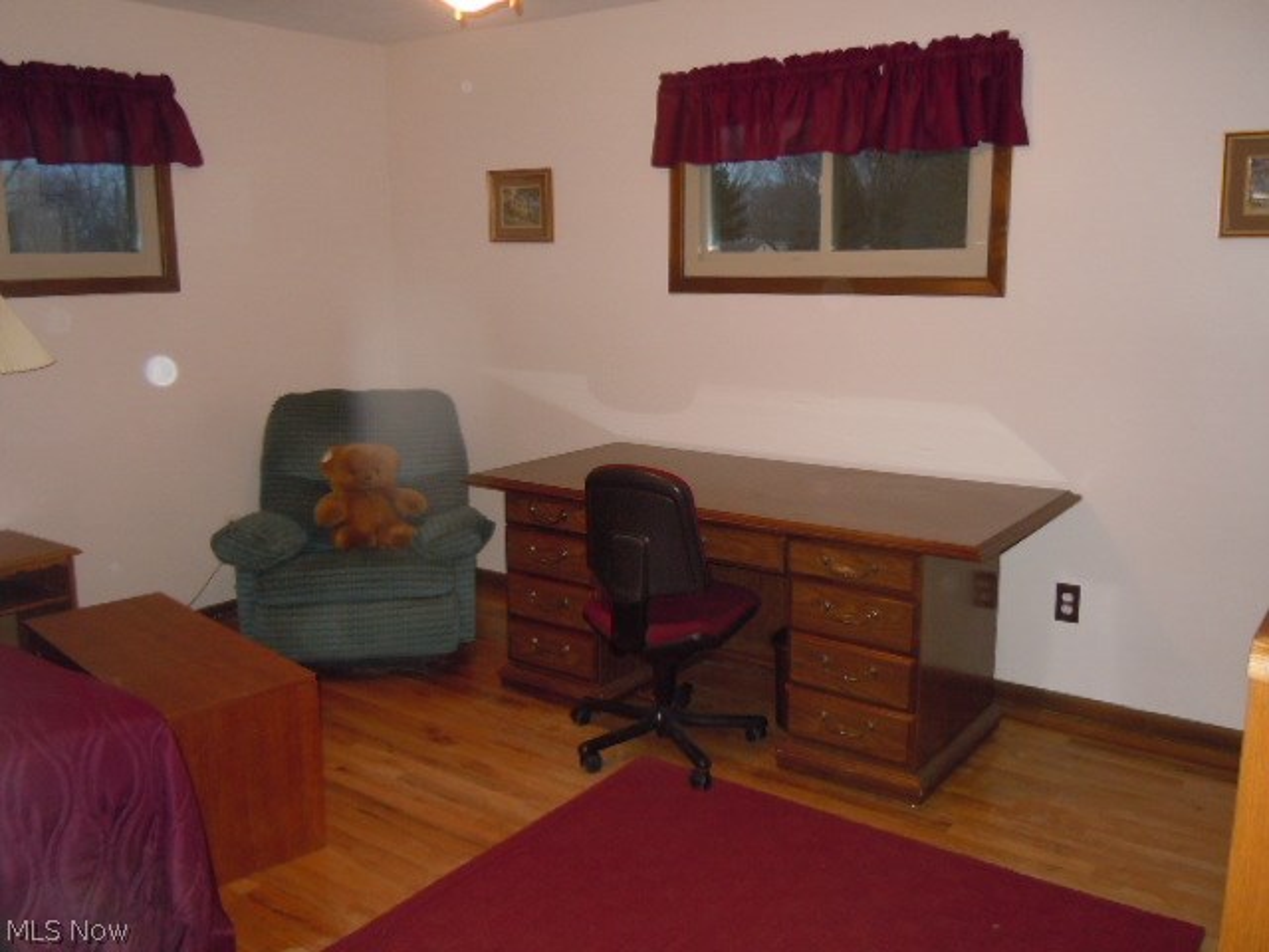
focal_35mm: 30
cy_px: 476
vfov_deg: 46.8
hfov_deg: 60.0
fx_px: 1100
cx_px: 634
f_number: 3.5
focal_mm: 5.4
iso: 400
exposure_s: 1/30
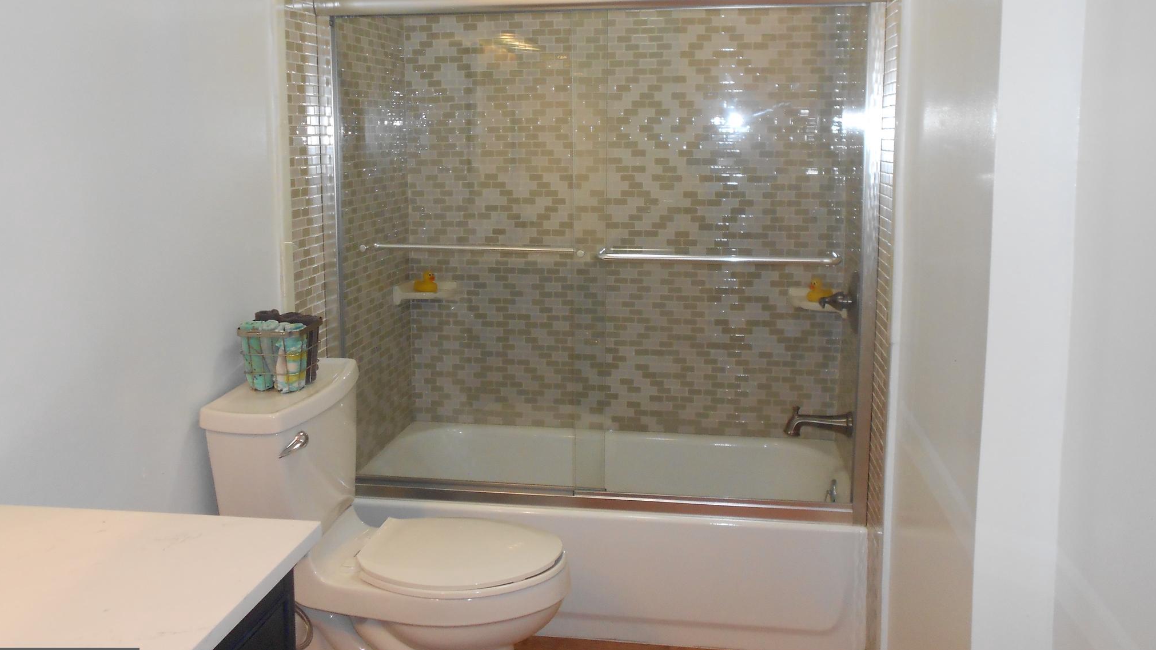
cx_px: 582
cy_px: 256
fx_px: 981
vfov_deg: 36.5
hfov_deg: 61.0
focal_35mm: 32
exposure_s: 1/25
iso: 200
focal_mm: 5.1
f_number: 3.4
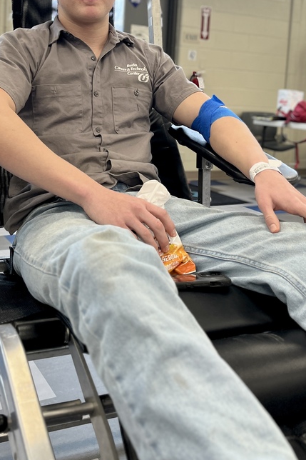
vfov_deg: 44.2
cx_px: 143
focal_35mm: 43
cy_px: 127
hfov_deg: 31.2
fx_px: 549
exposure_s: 1/120
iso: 64
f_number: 1.6
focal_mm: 5.1
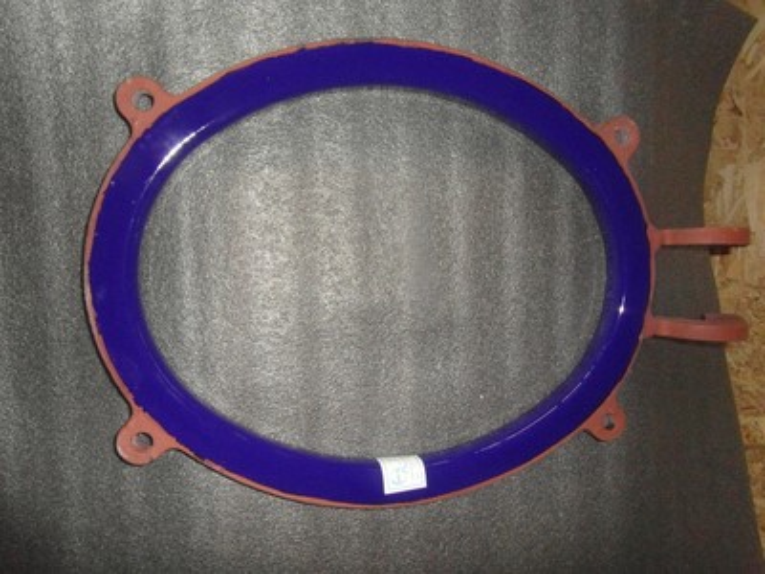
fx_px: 530
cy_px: 287
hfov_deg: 71.6
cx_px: 382
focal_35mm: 24
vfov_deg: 56.8
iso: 640
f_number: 7.3
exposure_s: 1/30
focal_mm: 4
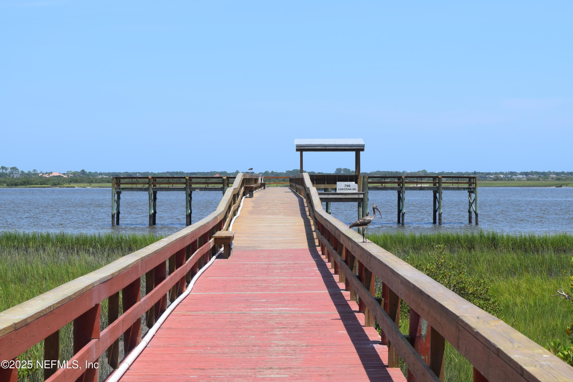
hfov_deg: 24.6
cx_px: 286
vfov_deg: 16.6
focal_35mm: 82
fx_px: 1313
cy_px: 191
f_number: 10
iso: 200
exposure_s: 1/400
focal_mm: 55
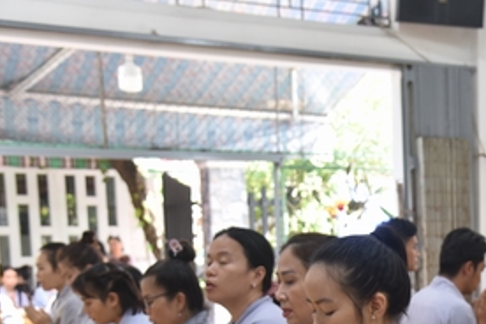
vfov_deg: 16.6
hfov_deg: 23.8
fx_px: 1080
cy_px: 343
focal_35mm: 80
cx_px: 532
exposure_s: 1/60
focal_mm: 34
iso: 400
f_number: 4
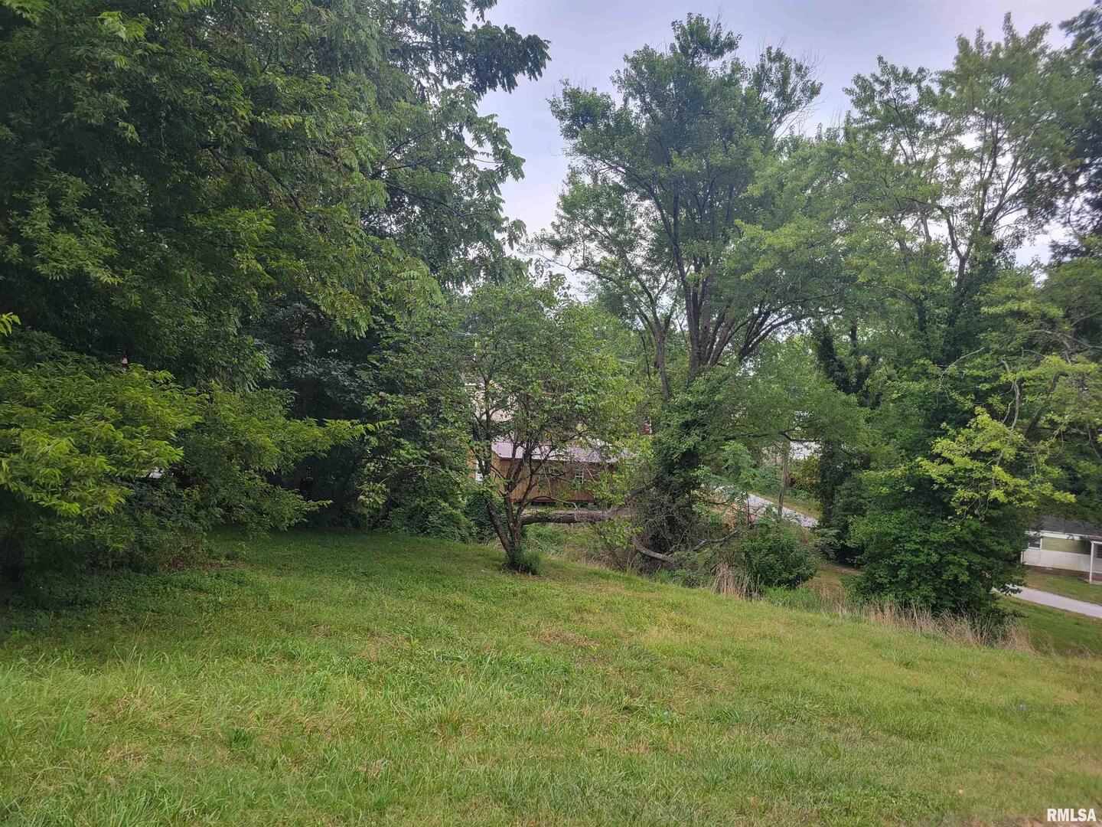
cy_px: 414
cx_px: 551
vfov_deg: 53.1
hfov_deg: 67.3
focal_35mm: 26
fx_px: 828
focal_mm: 5.4
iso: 40
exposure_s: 1/123
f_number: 1.8
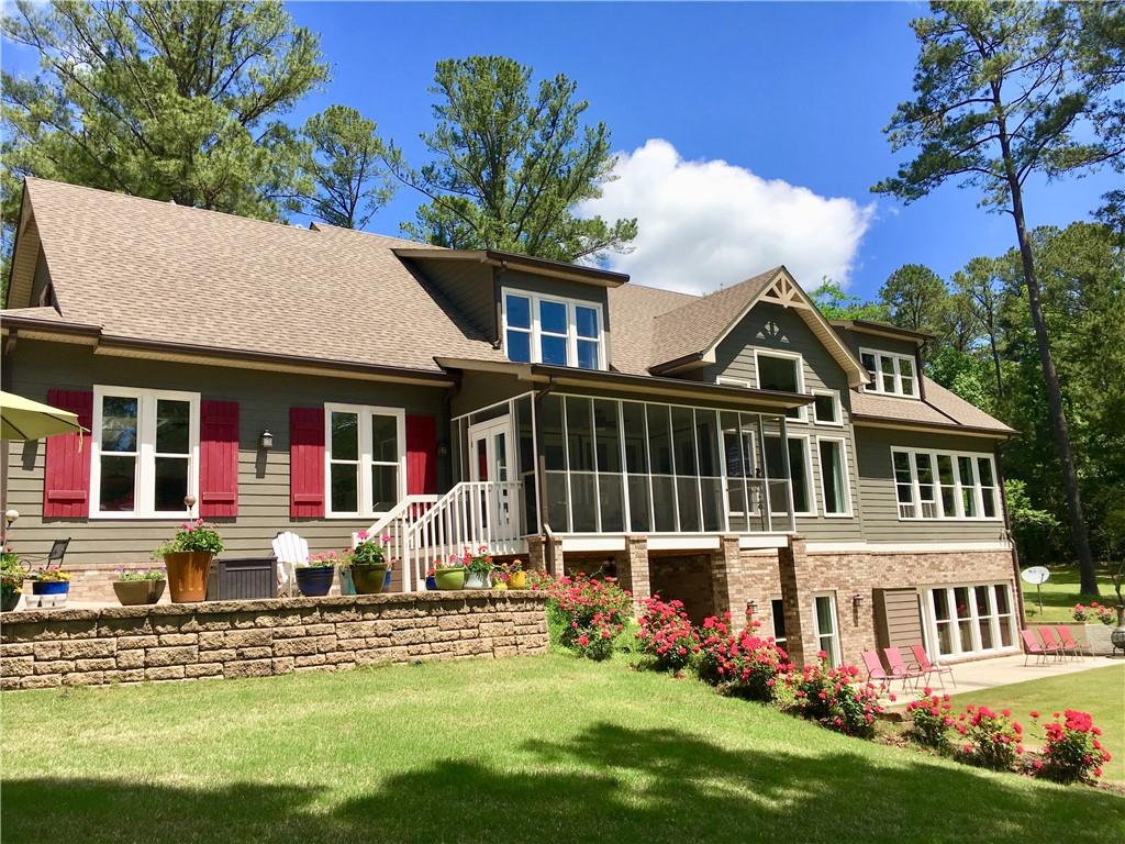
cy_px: 422
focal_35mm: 29
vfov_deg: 48.2
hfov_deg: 61.7
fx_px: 942
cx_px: 562
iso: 25
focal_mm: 4.15
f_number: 2.2
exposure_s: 1/1538
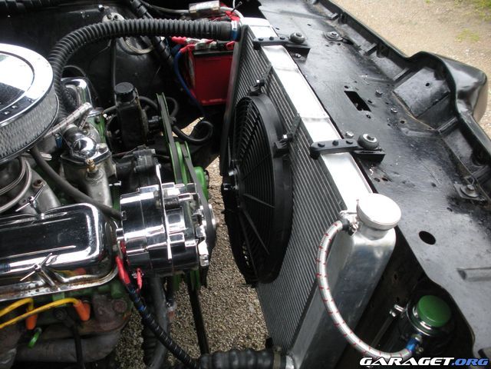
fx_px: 511
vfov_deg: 39.7
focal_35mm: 36
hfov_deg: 51.4
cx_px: 246
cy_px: 184
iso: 136
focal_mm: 6.3
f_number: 3.5
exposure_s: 1/60
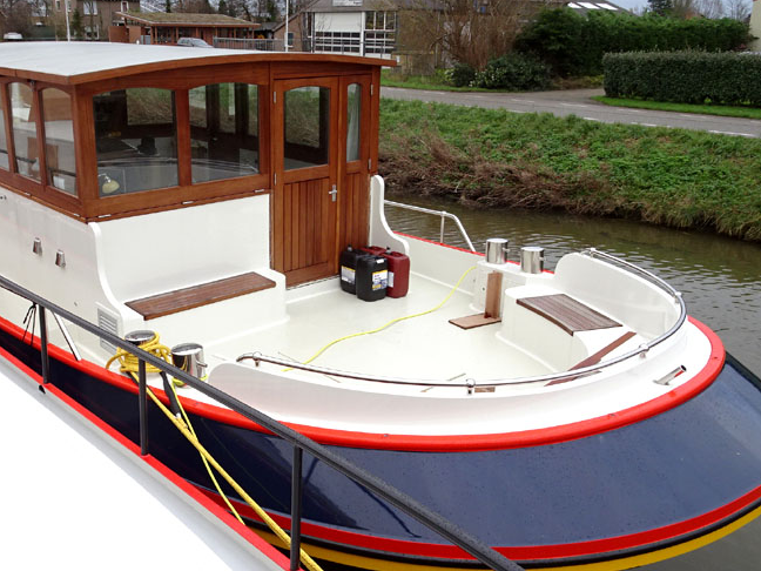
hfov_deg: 52.1
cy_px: 273
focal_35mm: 35
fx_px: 769
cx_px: 291
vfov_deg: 40.7
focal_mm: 4.1
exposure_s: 1/50
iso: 80
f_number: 3.5
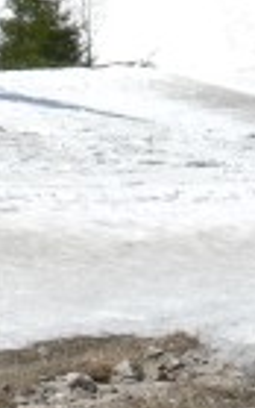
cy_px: -114
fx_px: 2855
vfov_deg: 8.1
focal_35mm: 257
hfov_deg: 5.0
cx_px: 573
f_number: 6.3
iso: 80
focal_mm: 10.1
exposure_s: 1/400
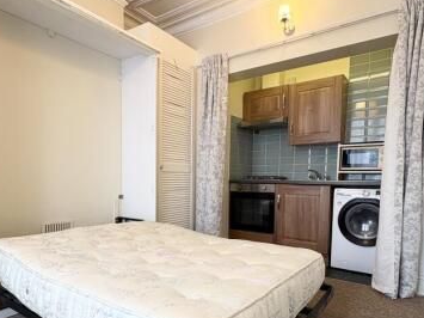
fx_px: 282
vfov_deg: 57.4
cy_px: 215
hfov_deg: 73.4
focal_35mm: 23
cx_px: 179
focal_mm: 2.22
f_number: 2.2
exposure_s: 1/50
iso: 125
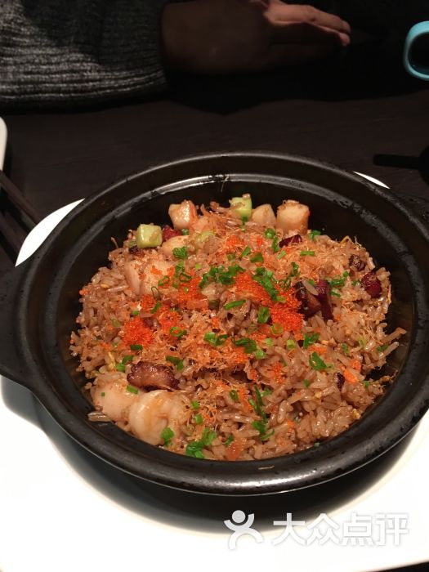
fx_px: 479
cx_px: 214
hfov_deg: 48.2
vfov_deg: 61.7
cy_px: 286
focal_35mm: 29
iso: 64
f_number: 2.2
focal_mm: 4.15
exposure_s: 1/17
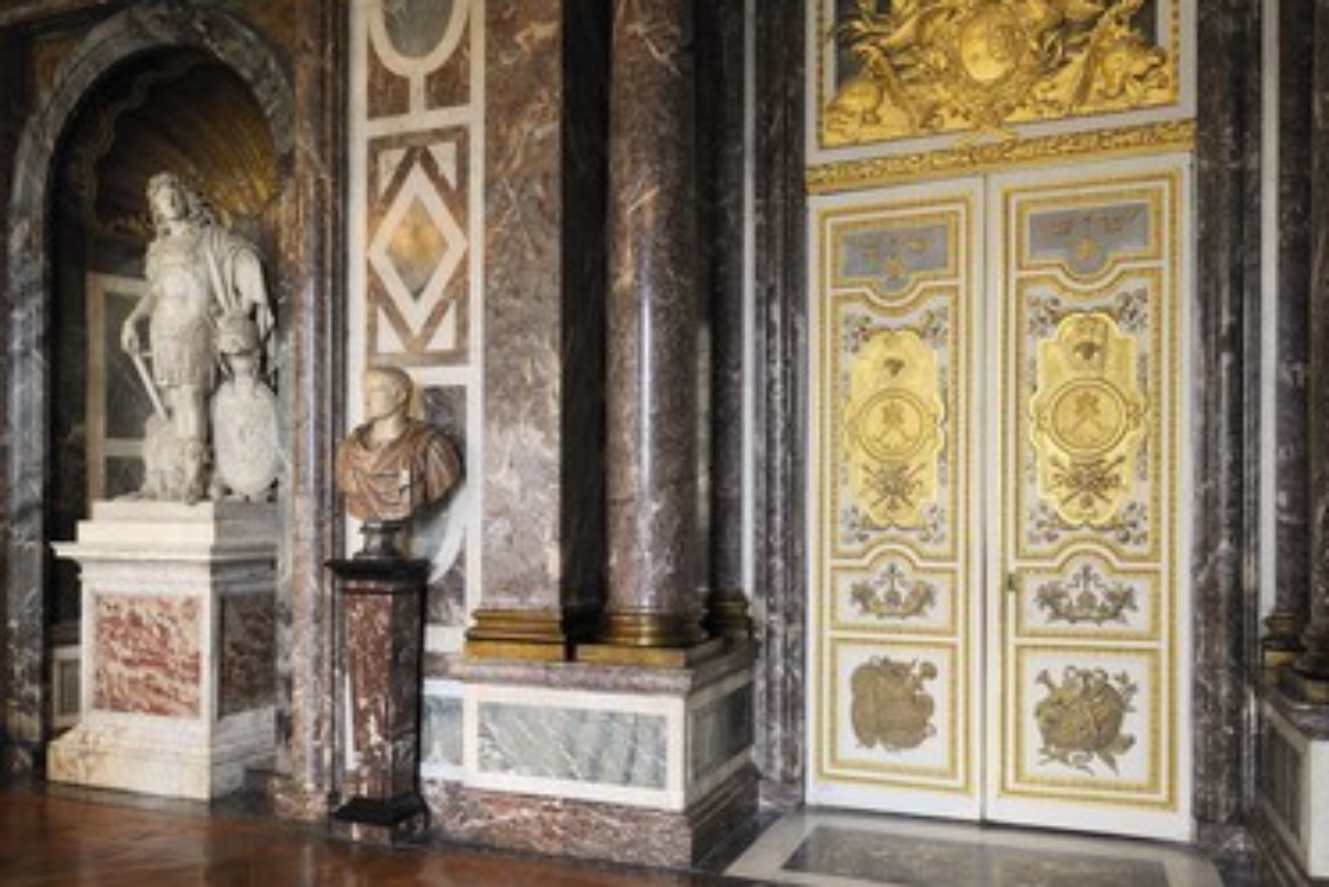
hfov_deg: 67.3
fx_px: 997
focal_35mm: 27
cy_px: 392
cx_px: 691
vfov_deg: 47.9
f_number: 11
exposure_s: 2
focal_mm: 24
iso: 200
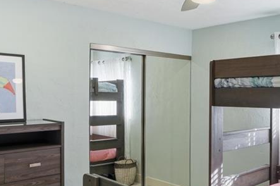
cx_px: 229
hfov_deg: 48.6
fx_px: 287
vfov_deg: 35.8
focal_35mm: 37
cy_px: 95
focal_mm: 16
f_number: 9
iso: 400
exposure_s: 1/100
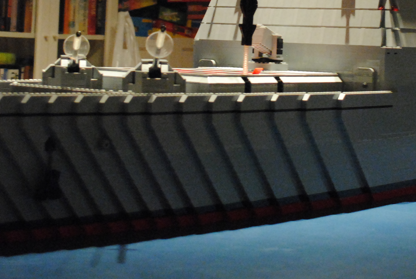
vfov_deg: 14.7
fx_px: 1065
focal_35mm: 92
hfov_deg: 22.1
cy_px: 11
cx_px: 248
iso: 1600
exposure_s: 1/15
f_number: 4.2
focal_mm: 26
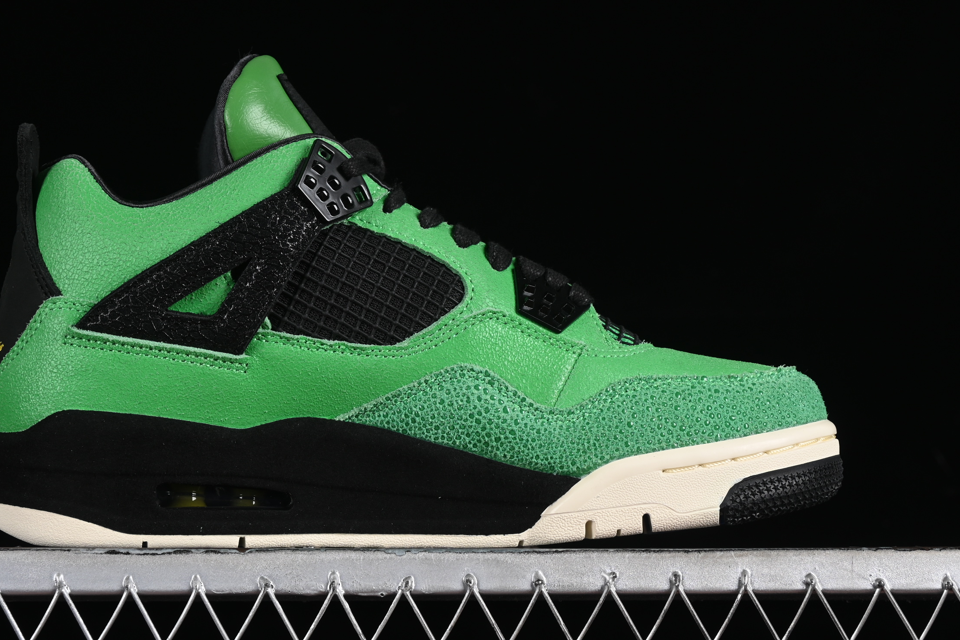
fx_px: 2507
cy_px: 304
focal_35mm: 94
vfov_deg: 14.6
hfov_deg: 21.7
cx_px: 402
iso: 160
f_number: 7.1
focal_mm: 50
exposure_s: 1/80
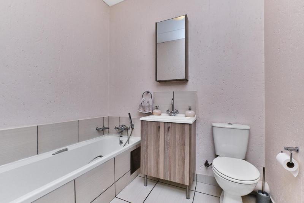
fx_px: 127
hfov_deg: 100.4
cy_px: 102
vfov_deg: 77.3
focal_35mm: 15
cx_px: 152
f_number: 10
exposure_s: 1/200
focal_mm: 10
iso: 500
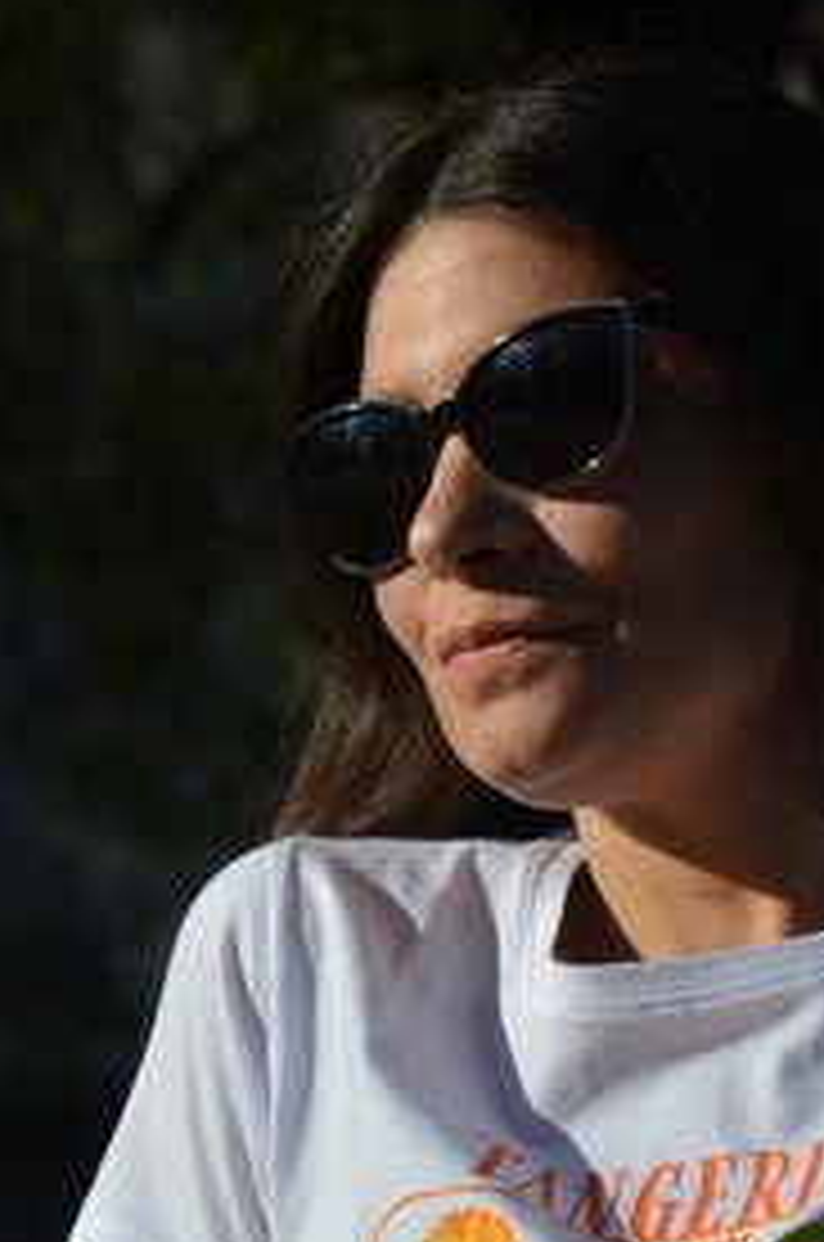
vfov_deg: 6.0
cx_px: 675
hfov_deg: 4.0
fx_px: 11892
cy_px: 1152
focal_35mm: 345
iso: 100
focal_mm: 105
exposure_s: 1/320
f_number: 9
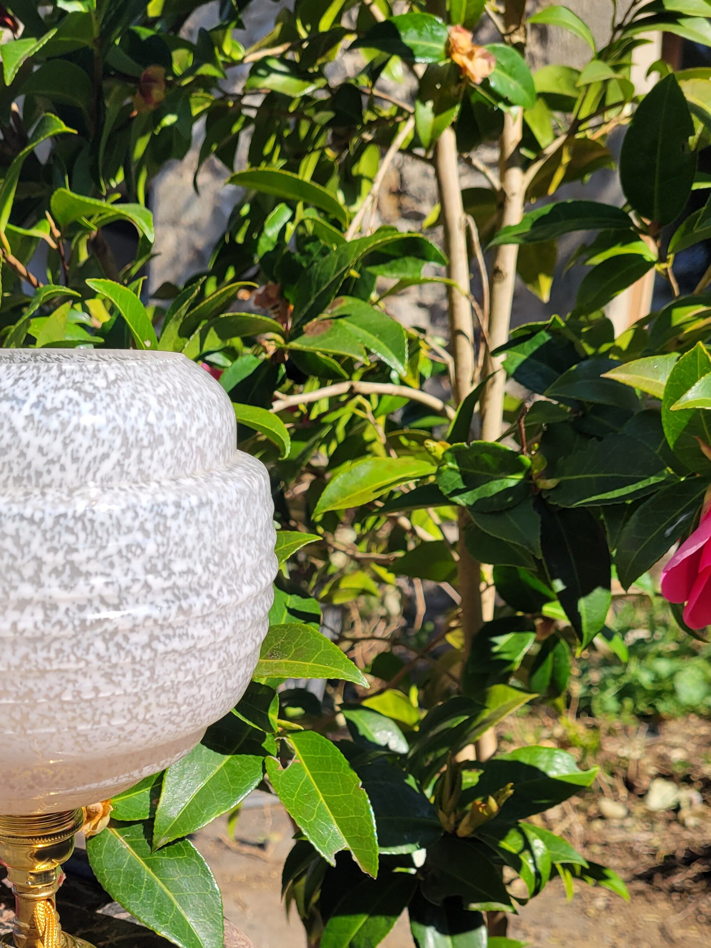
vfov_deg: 41.3
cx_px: 236
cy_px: 747
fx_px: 1205
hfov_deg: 32.6
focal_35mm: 44
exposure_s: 1/1868
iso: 40
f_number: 1.8
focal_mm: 5.4
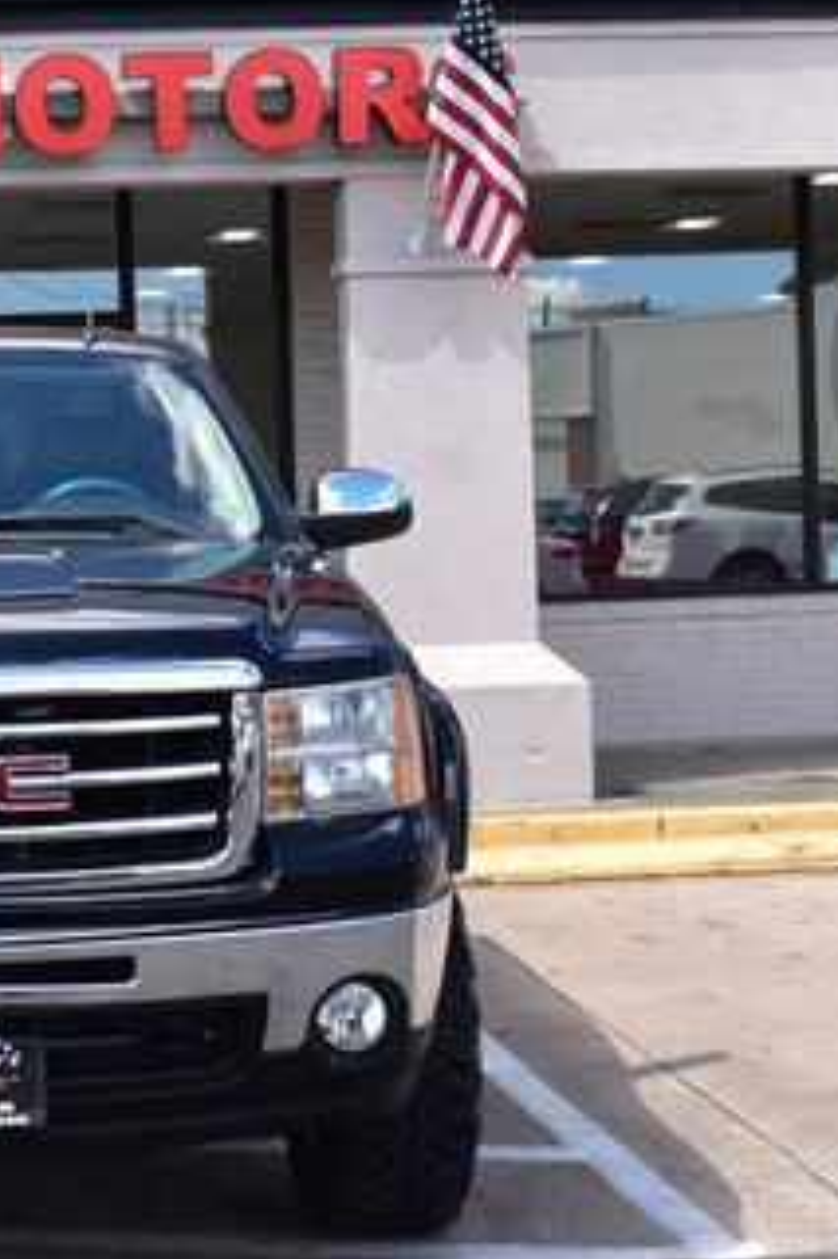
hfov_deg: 17.1
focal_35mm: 78
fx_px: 2726
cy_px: 598
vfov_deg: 26.0
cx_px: 16
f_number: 10
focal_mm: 26
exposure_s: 1/250
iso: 400
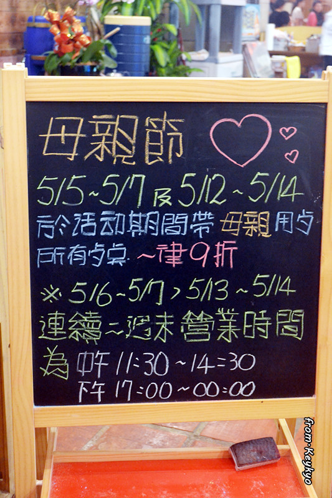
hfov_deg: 25.7
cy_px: 249
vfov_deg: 37.9
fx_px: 727
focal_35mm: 52
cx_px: 166
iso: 3200
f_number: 5
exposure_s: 1/13
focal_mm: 35
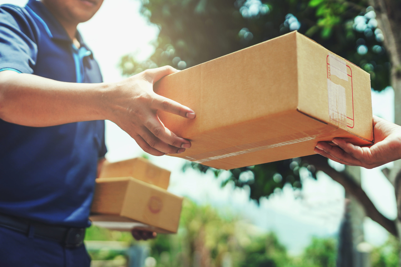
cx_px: 200
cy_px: 134
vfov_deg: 27.0
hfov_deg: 39.6
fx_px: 557
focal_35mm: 50
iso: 500
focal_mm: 50
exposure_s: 1/5000
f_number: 2.8
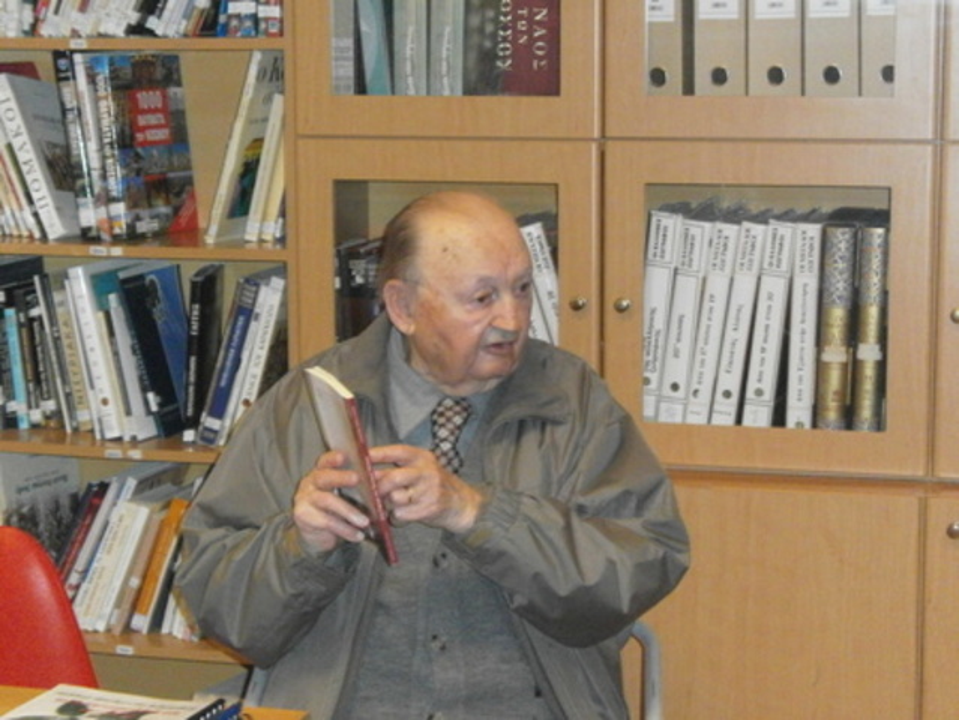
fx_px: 2107
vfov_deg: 19.4
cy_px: 360
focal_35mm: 76
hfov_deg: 25.6
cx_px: 480
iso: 800
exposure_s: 1/60
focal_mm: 13.4
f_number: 5.2
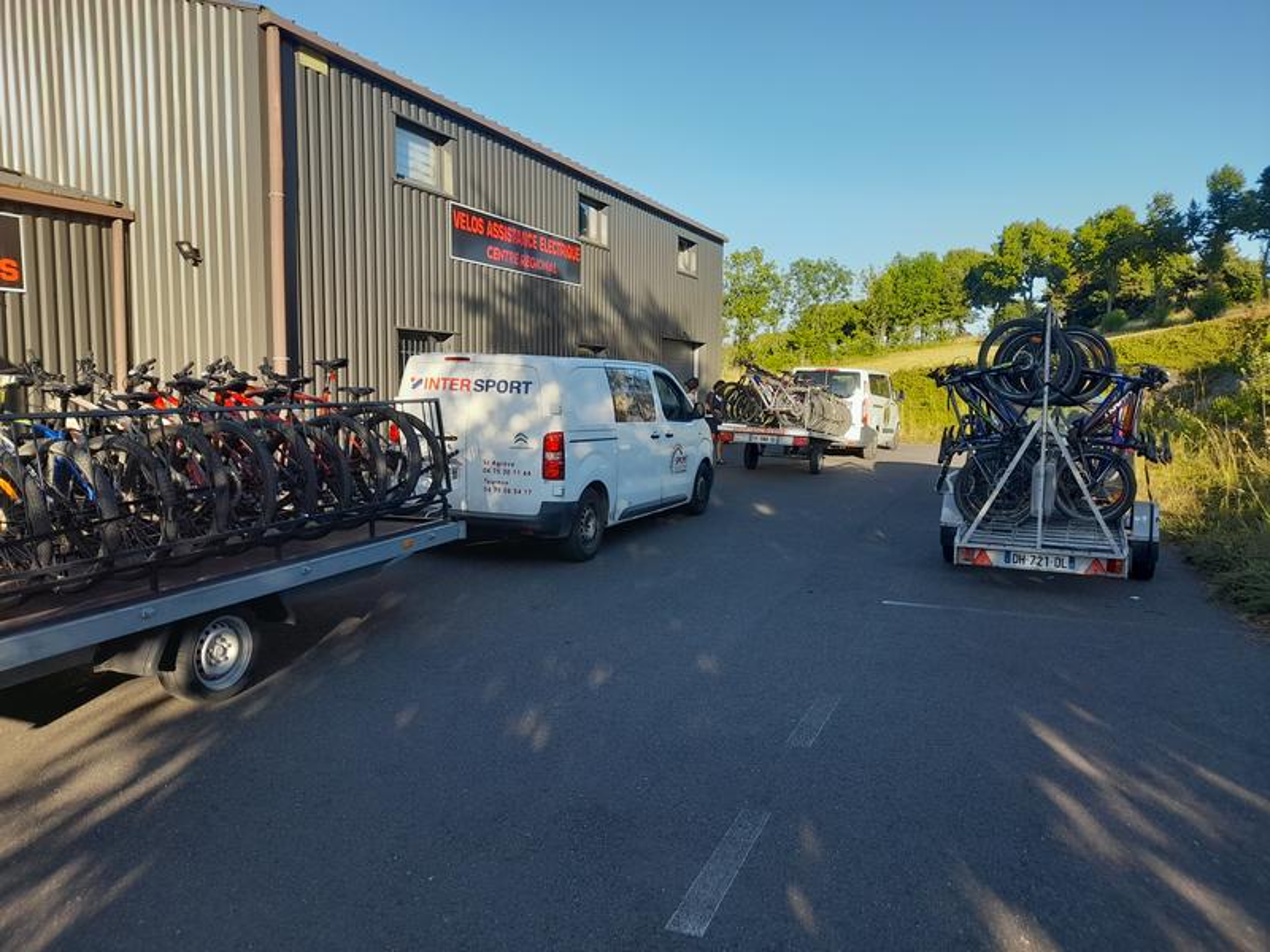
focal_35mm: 25
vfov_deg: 54.9
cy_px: 476
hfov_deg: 69.4
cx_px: 635
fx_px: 917
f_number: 2
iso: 20
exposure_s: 1/164
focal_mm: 4.6
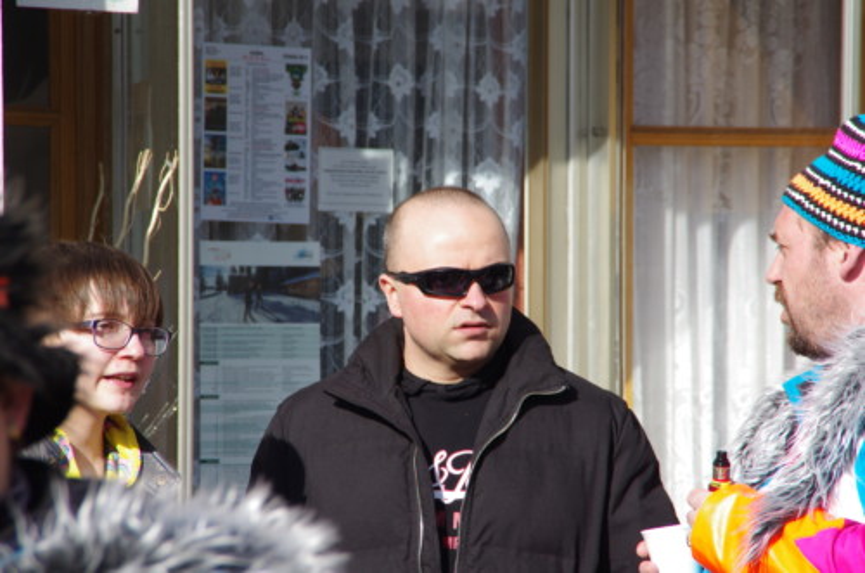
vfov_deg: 4.6
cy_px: 286
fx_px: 7192
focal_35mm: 300
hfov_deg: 6.9
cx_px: 432
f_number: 11
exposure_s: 1/250
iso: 200
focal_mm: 200
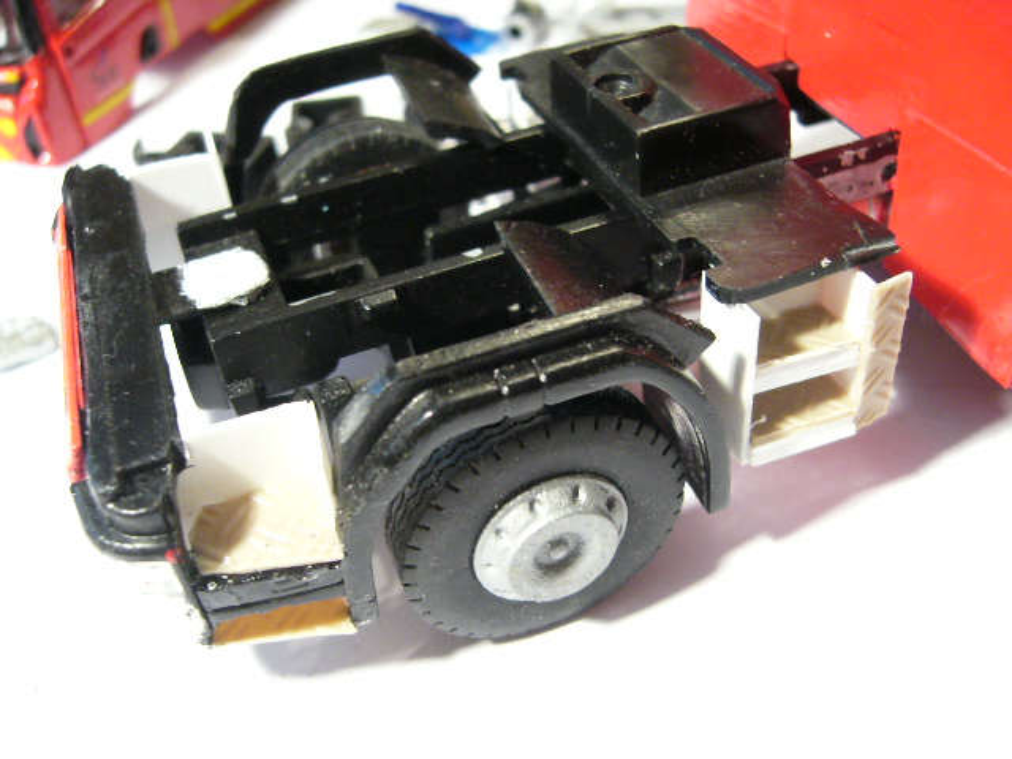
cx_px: 506
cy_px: 380
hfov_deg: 52.6
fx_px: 1023
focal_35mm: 35
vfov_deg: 40.7
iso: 200
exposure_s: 1/6
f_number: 2.8
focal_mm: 5.8
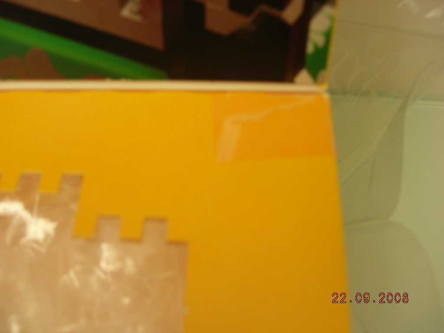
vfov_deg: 37.7
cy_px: 166
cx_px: 222
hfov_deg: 49.0
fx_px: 487
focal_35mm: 38
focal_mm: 7.8
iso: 64
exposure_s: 1/4.8
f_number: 2.8
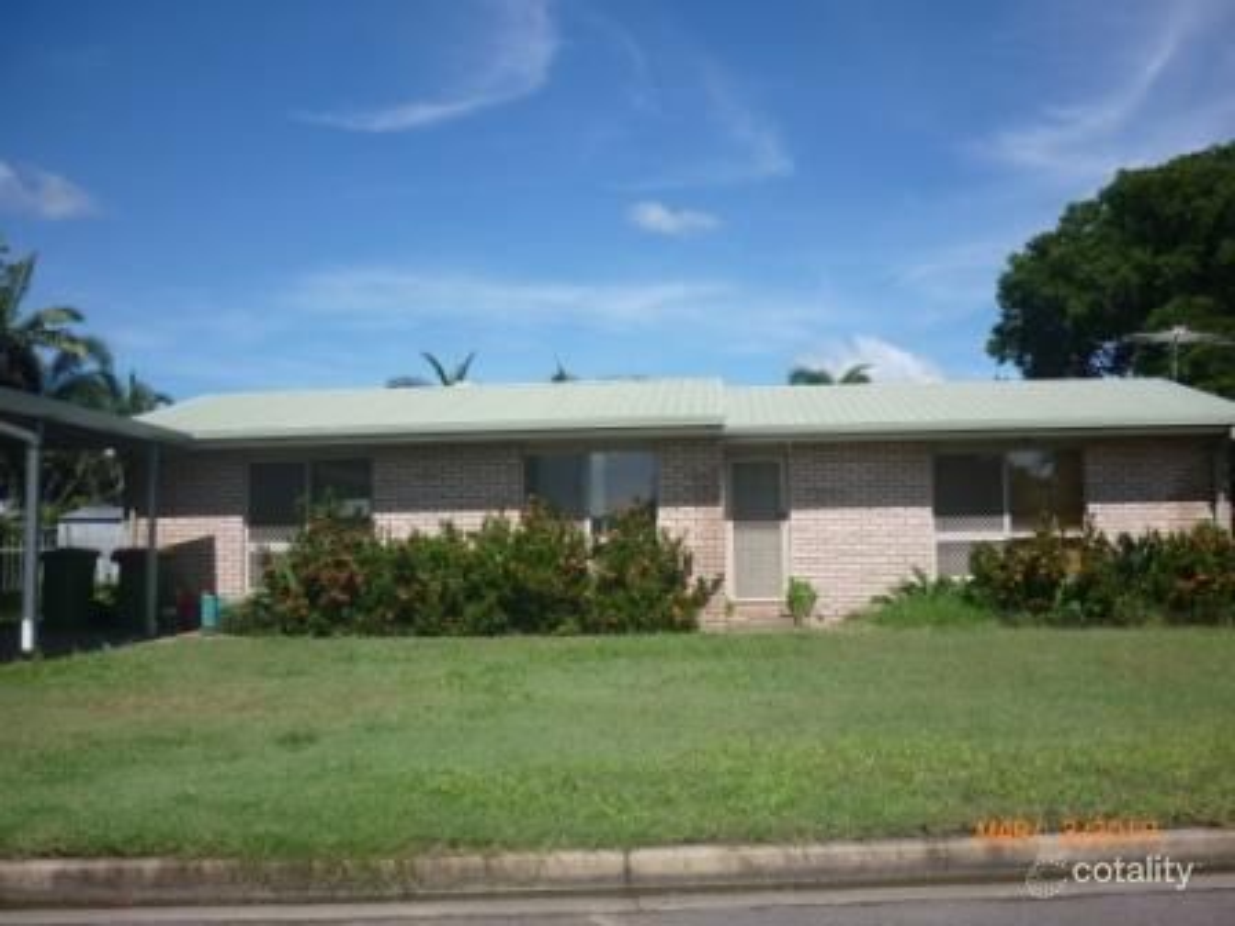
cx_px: 618
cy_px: 463
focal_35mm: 33
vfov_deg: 42.9
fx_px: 1177
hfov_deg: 55.4
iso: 80
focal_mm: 5.5
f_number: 8
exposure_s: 1/200
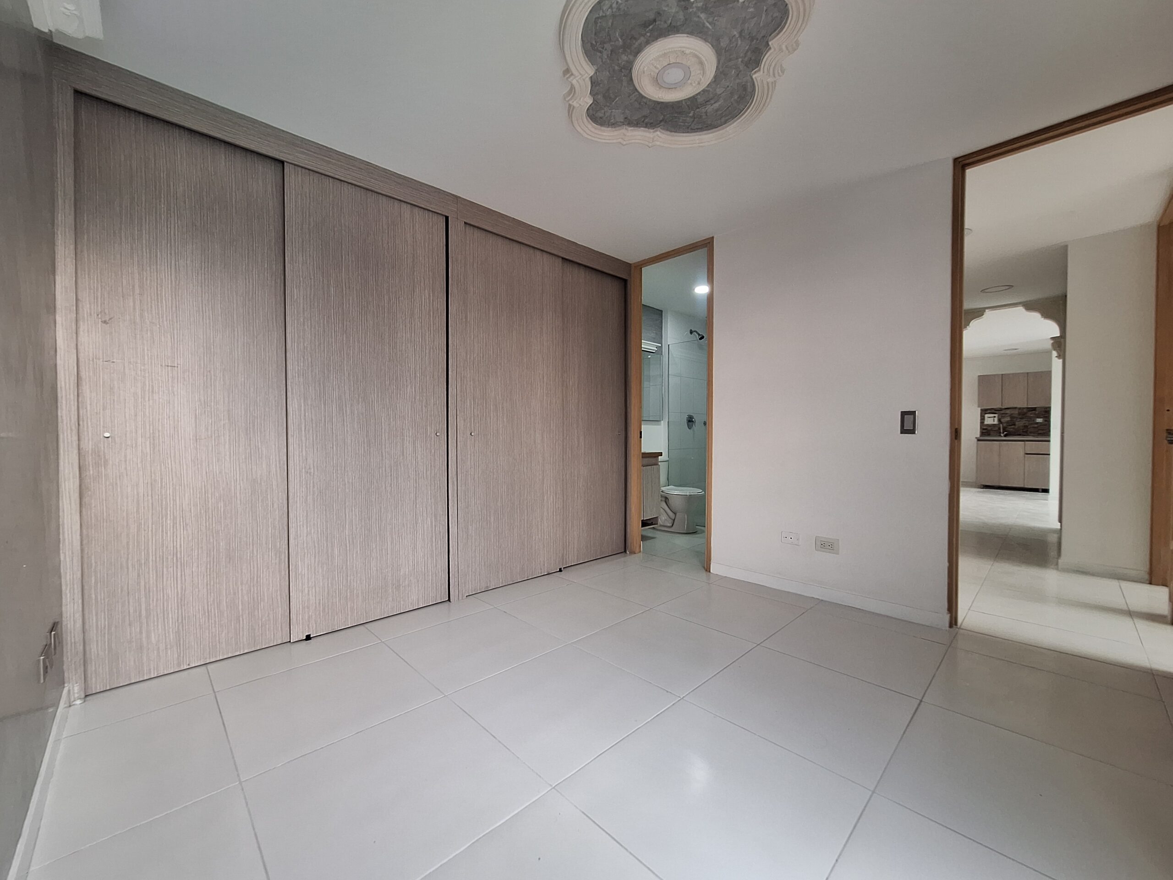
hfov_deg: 106.2
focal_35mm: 13
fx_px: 441
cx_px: 586
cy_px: 440
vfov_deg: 89.9
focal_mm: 1.74
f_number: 2.2
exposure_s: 1/40
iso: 100
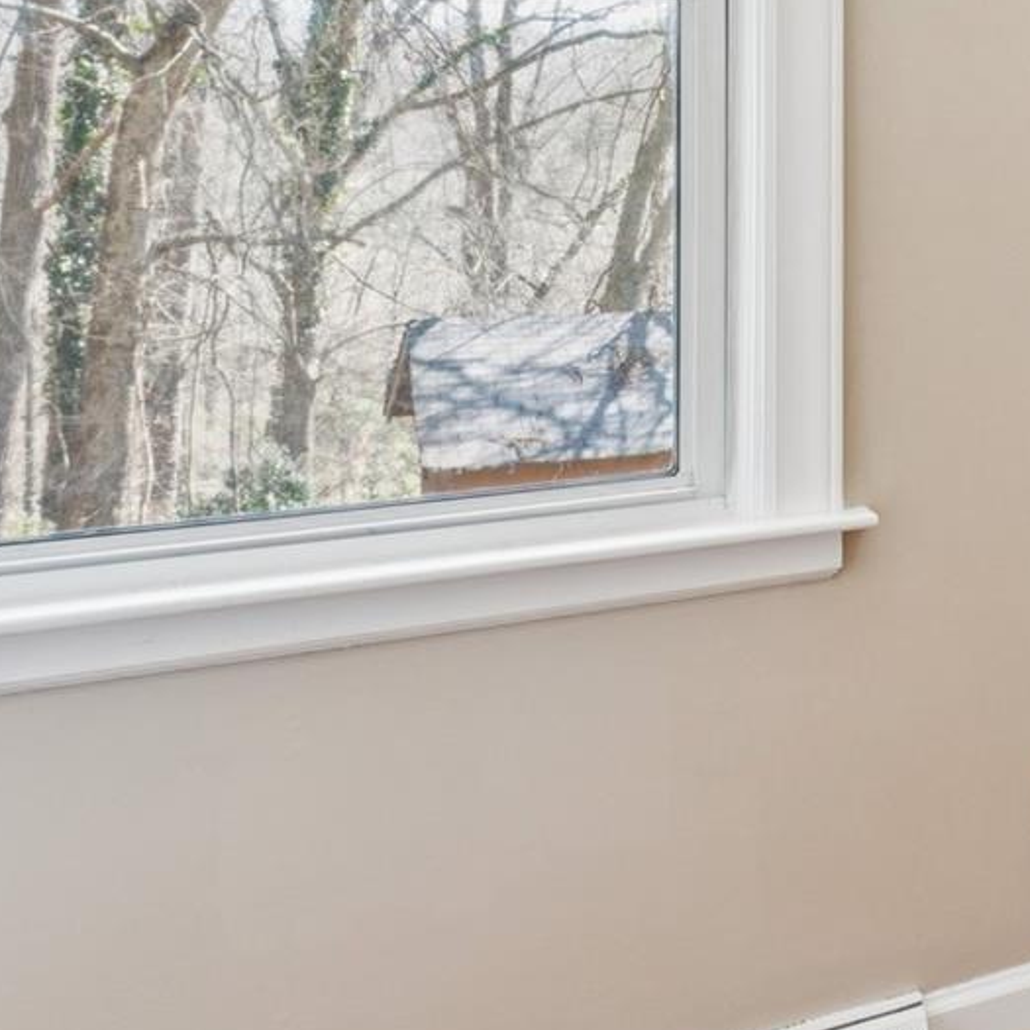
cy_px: 170
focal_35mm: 54
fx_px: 1806
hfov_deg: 23.1
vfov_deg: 30.8
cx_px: 1681
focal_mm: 16.2
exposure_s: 1
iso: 100
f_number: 11
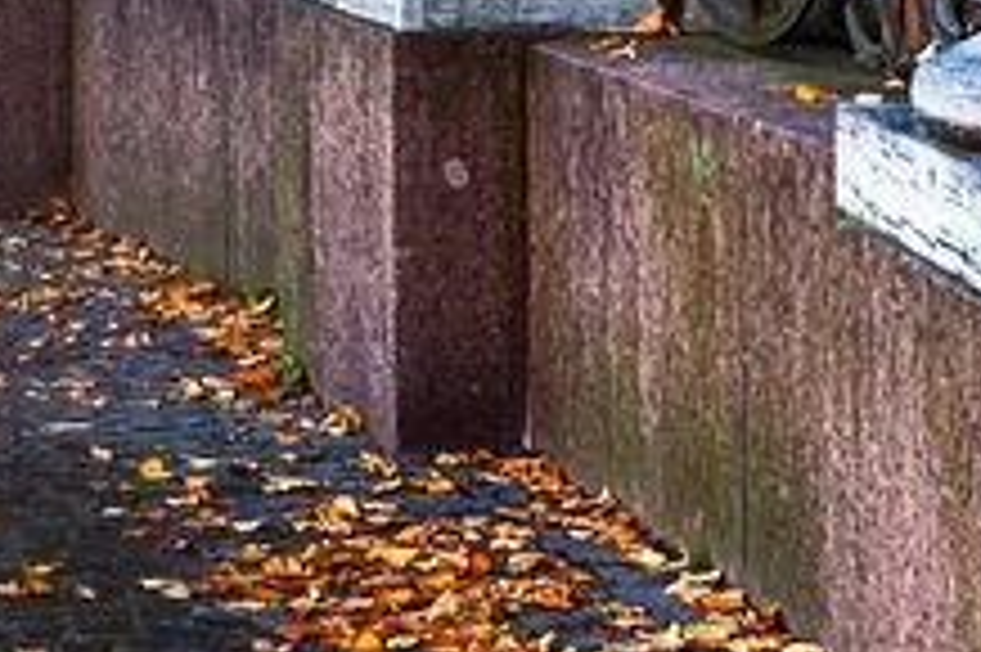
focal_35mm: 193
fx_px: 5255
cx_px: -999
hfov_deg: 9.9
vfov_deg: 7.0
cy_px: -416
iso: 400
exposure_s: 1/320
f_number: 4
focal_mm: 35
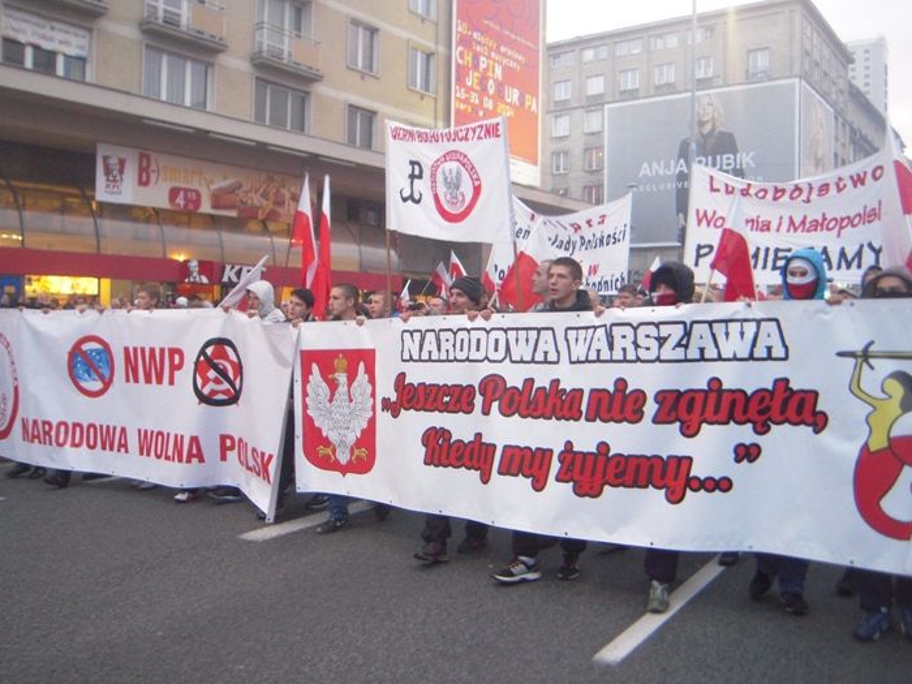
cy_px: 348
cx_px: 435
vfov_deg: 44.2
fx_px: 843
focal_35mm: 32
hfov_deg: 56.8
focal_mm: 5
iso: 400
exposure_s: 1/40
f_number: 2.7
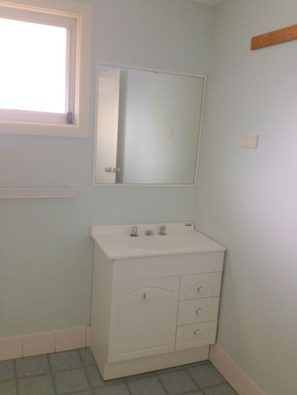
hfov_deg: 40.7
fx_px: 400
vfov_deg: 52.6
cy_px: 198
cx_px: 148
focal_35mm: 35
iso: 160
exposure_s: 1/20
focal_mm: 4.28
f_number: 2.4
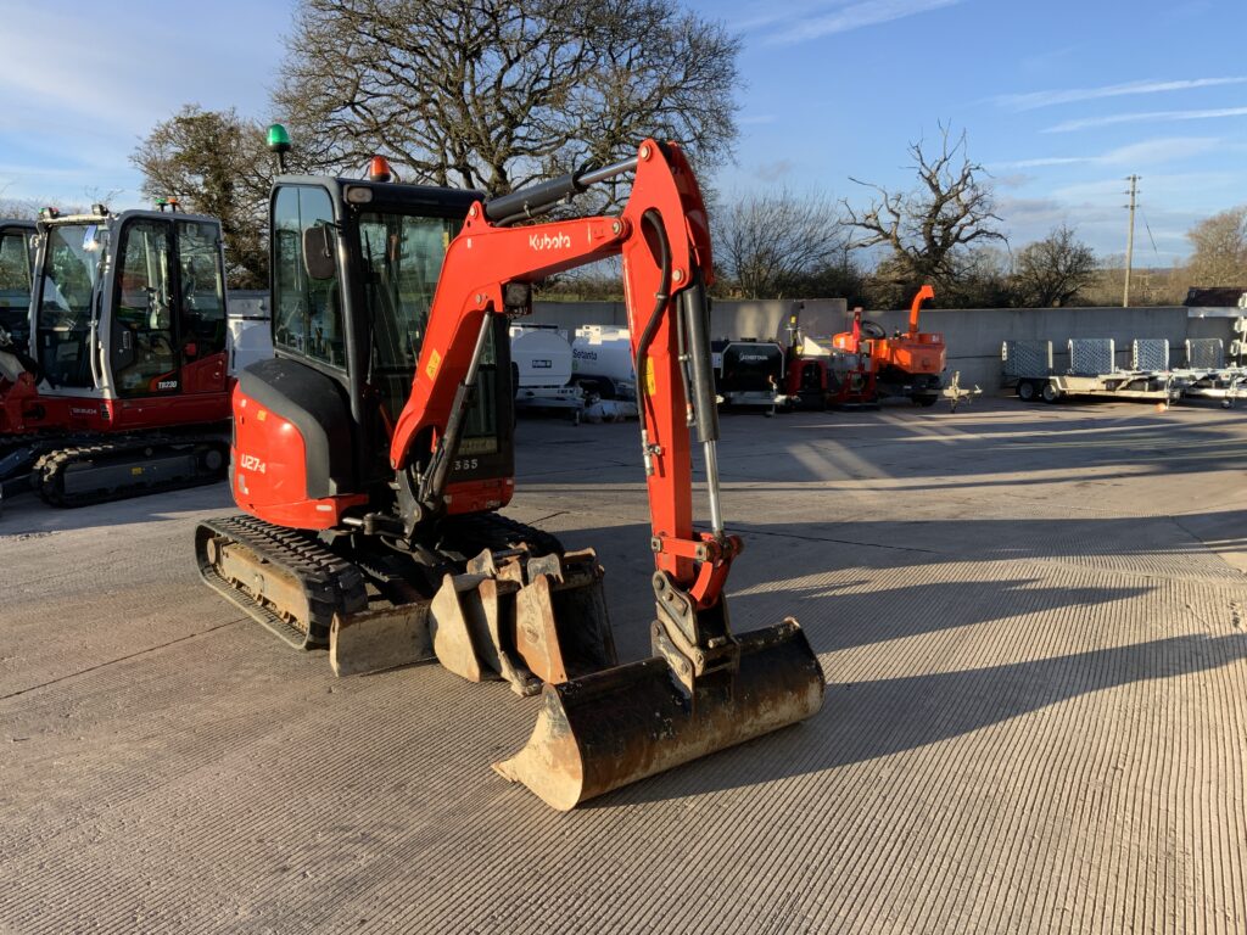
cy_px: 468
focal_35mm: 29
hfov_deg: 61.7
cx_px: 624
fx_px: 1045
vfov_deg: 48.2
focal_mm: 3
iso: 16
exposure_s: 1/749
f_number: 1.8
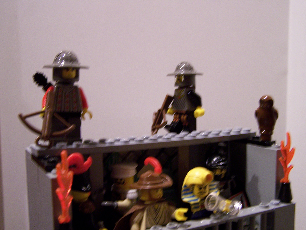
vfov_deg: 36.0
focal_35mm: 40
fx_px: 354
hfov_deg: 46.8
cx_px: 153
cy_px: 115
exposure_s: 1/6
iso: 160
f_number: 2.8
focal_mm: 6.7
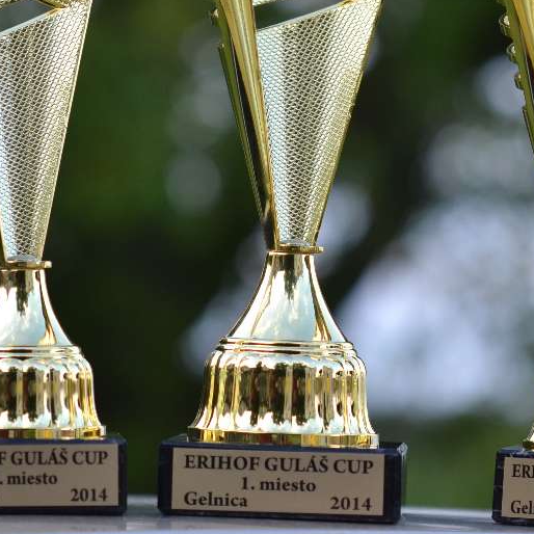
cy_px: 104
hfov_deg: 7.9
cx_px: 361
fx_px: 3875
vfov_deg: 7.9
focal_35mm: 222
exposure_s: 1/250
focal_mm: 70
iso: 200
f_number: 2.8
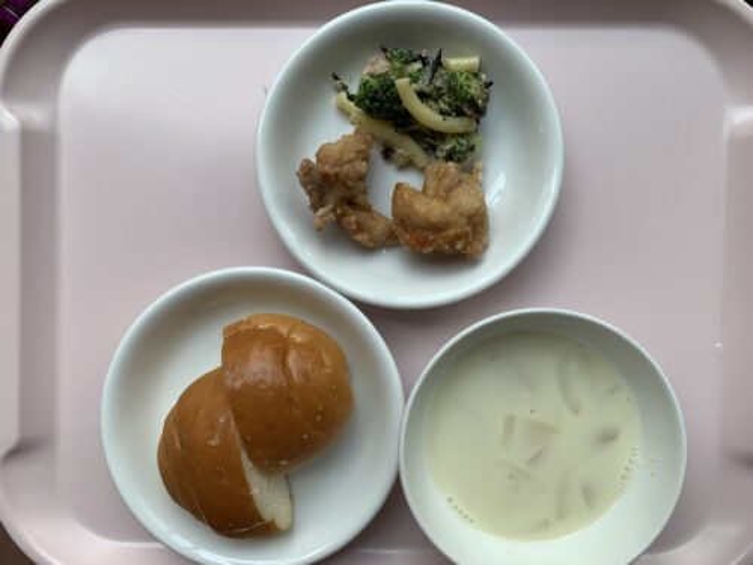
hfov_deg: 67.3
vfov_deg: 53.1
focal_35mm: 26
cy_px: 282
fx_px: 566
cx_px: 376
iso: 25
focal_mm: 4.25
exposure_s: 1/144
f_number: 1.8
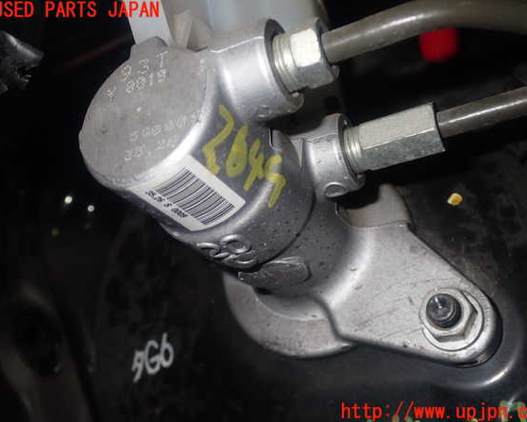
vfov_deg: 34.9
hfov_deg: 42.9
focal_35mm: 43
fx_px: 671
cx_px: 271
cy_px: 211
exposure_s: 1/40
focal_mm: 7.31
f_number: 8
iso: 200
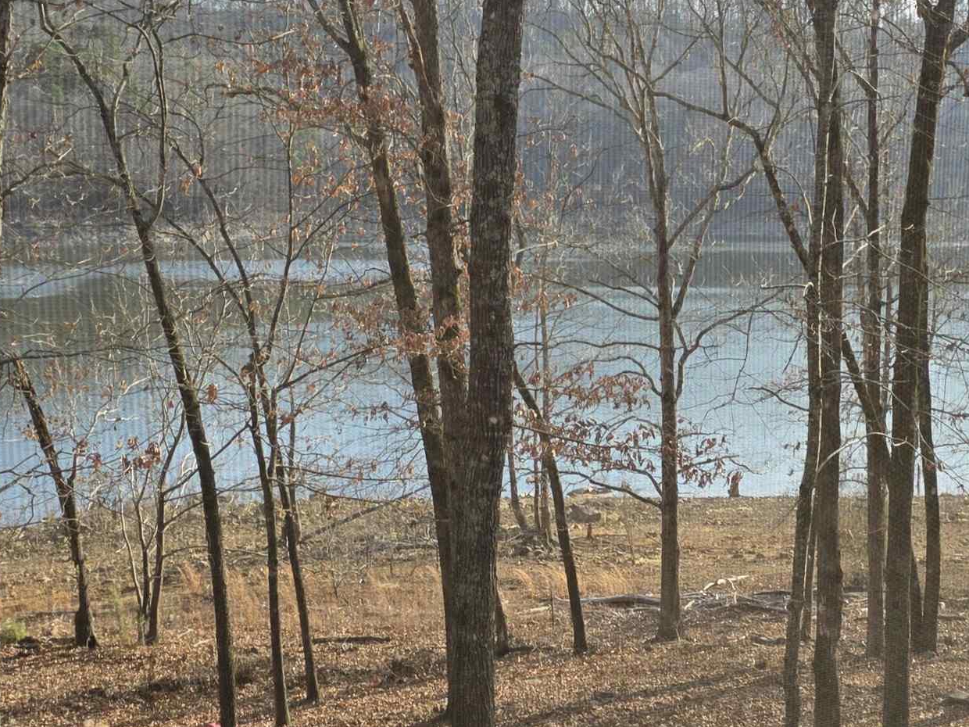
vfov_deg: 25.6
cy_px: 435
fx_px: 1596
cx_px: 702
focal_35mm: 57
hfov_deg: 33.2
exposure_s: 1/359
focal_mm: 6.3
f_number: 1.7
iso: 25
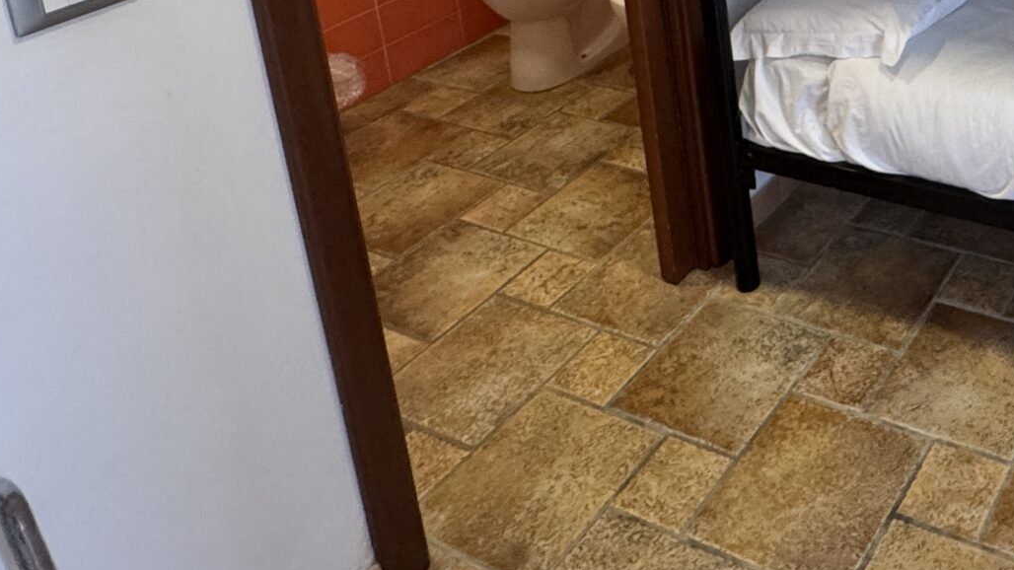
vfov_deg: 25.2
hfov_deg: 44.8
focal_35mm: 38
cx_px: 1012
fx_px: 1022
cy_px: -239
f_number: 2.2
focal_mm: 2.22
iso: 250
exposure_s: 1/50
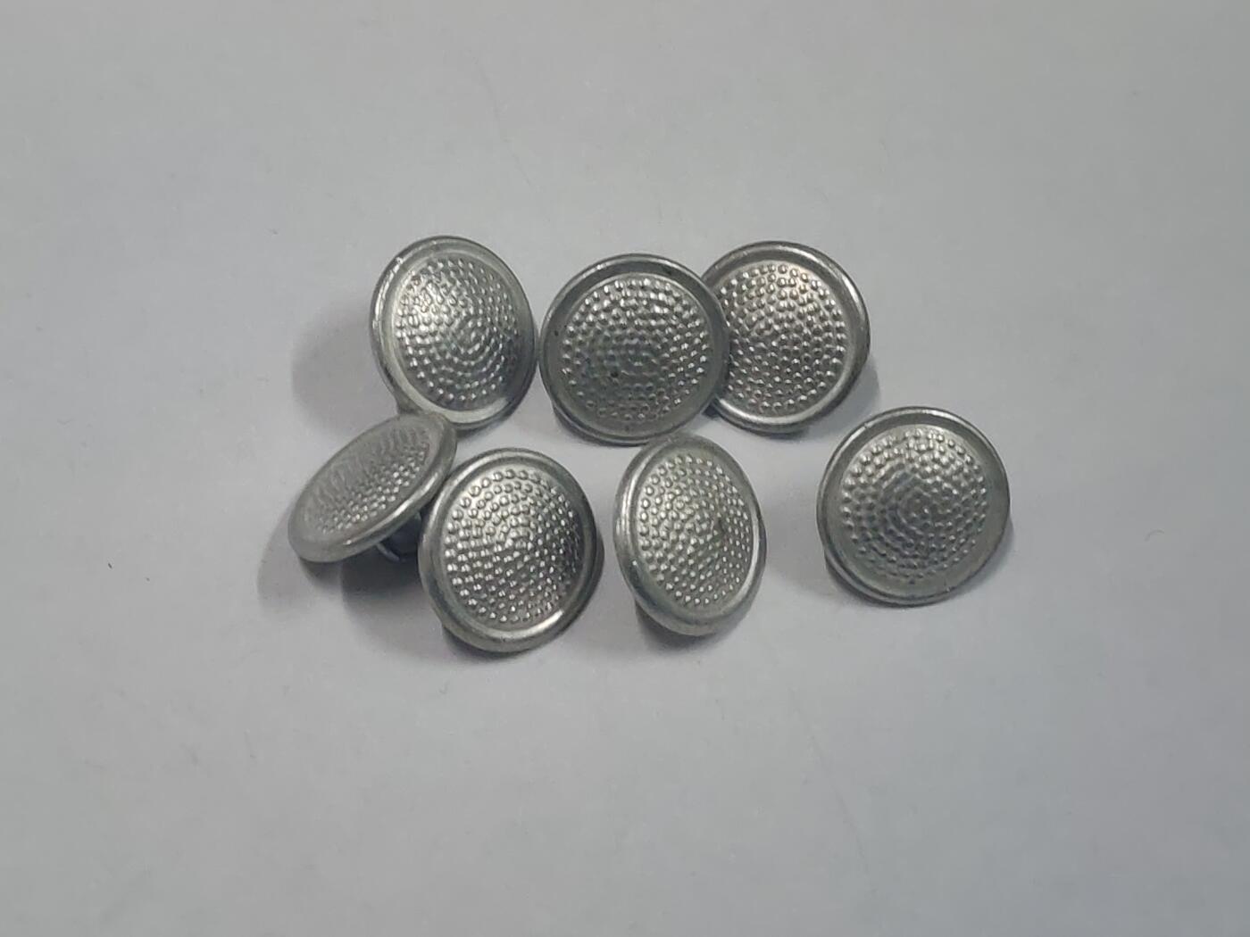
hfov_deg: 28.6
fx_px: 2456
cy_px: 468
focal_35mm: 68
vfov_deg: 21.6
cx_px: 625
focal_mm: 5.52
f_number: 1.95
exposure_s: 1/50
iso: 500
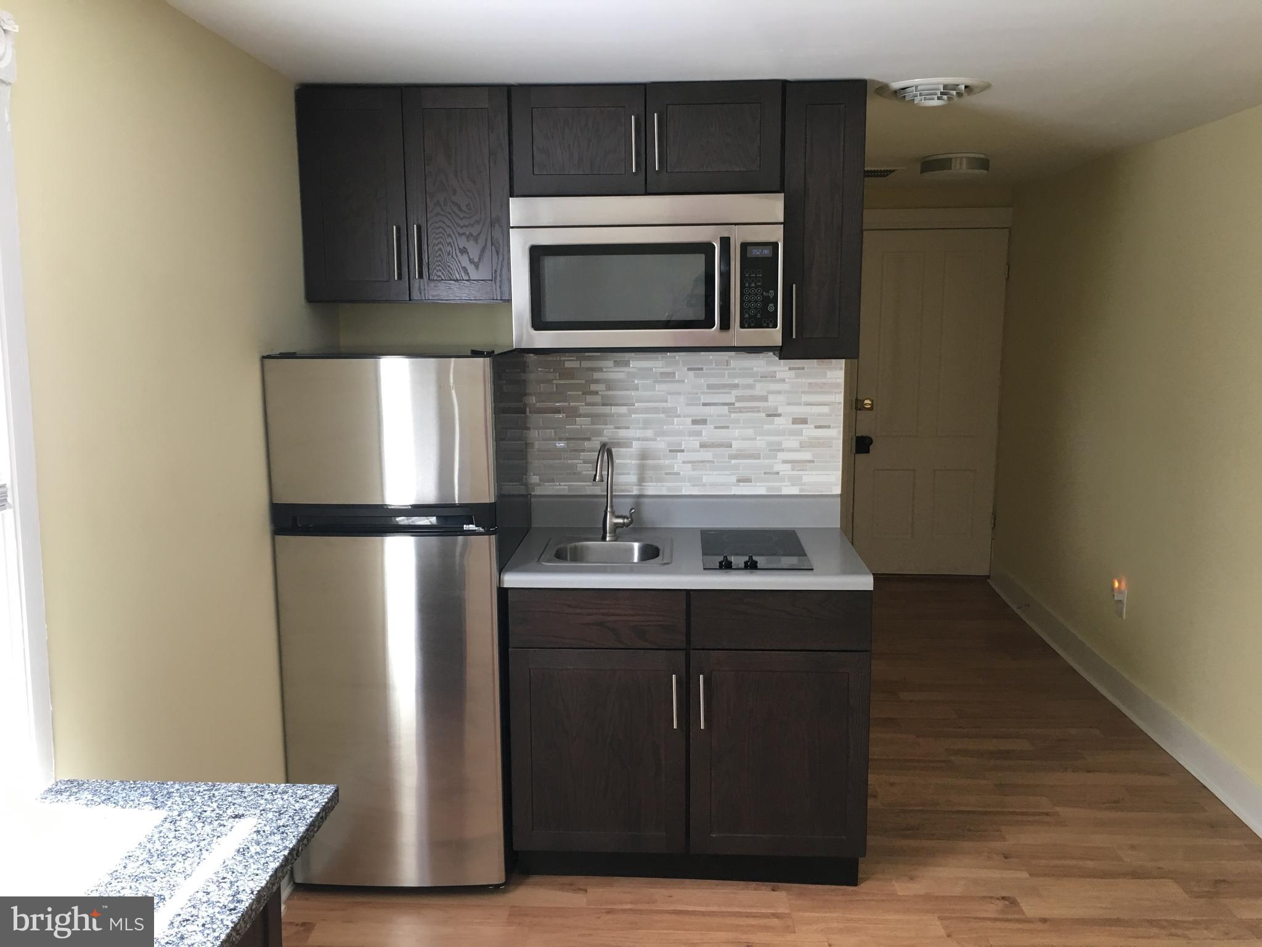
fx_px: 1057
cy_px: 474
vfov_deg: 48.2
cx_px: 631
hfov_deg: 61.7
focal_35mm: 29
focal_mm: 4.15
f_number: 2.2
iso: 50
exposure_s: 1/33
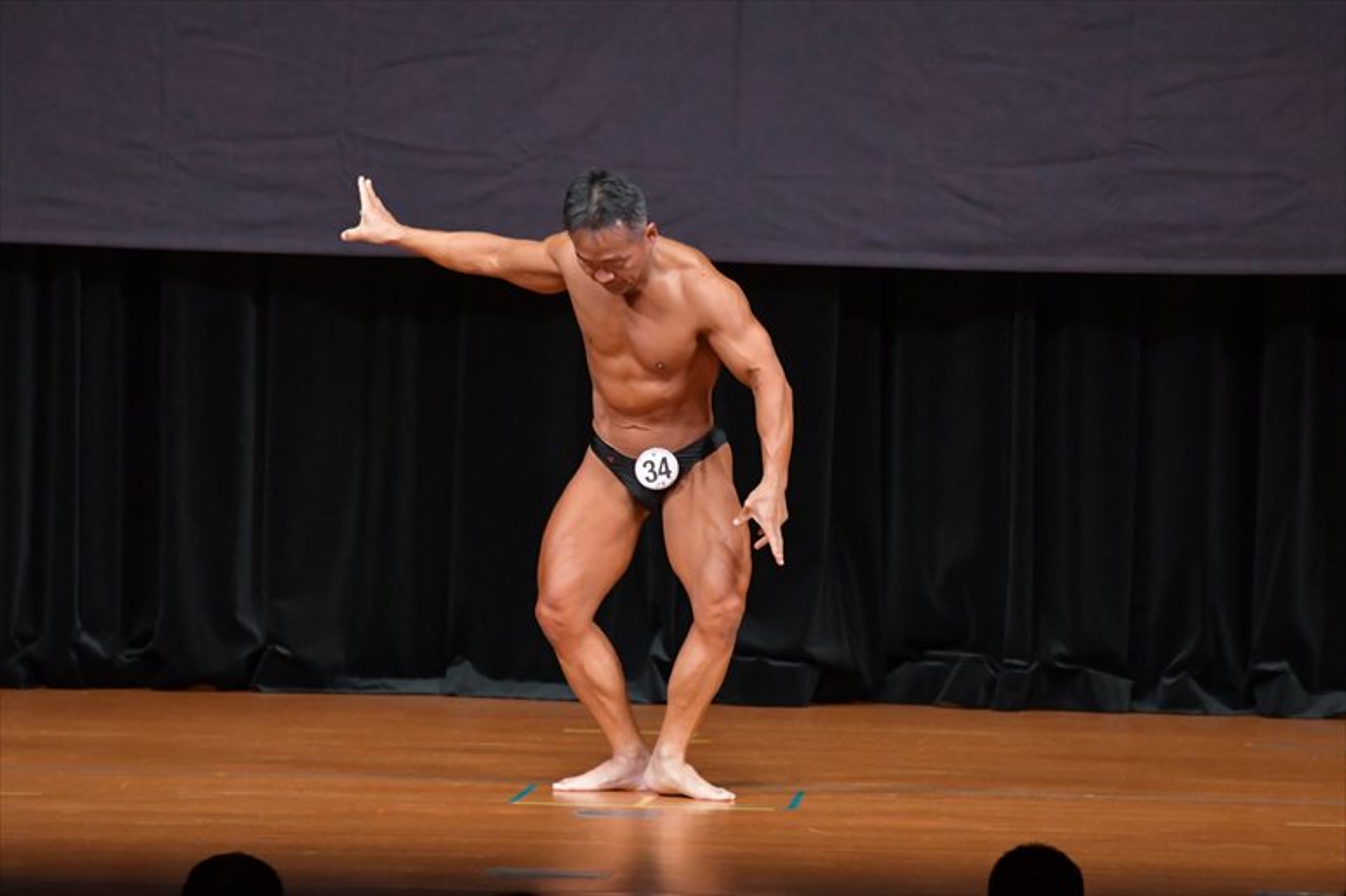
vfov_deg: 4.8
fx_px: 10651
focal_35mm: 285
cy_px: 448
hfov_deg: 7.2
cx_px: 673
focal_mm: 190
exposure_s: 1/400
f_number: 5.6
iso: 5000
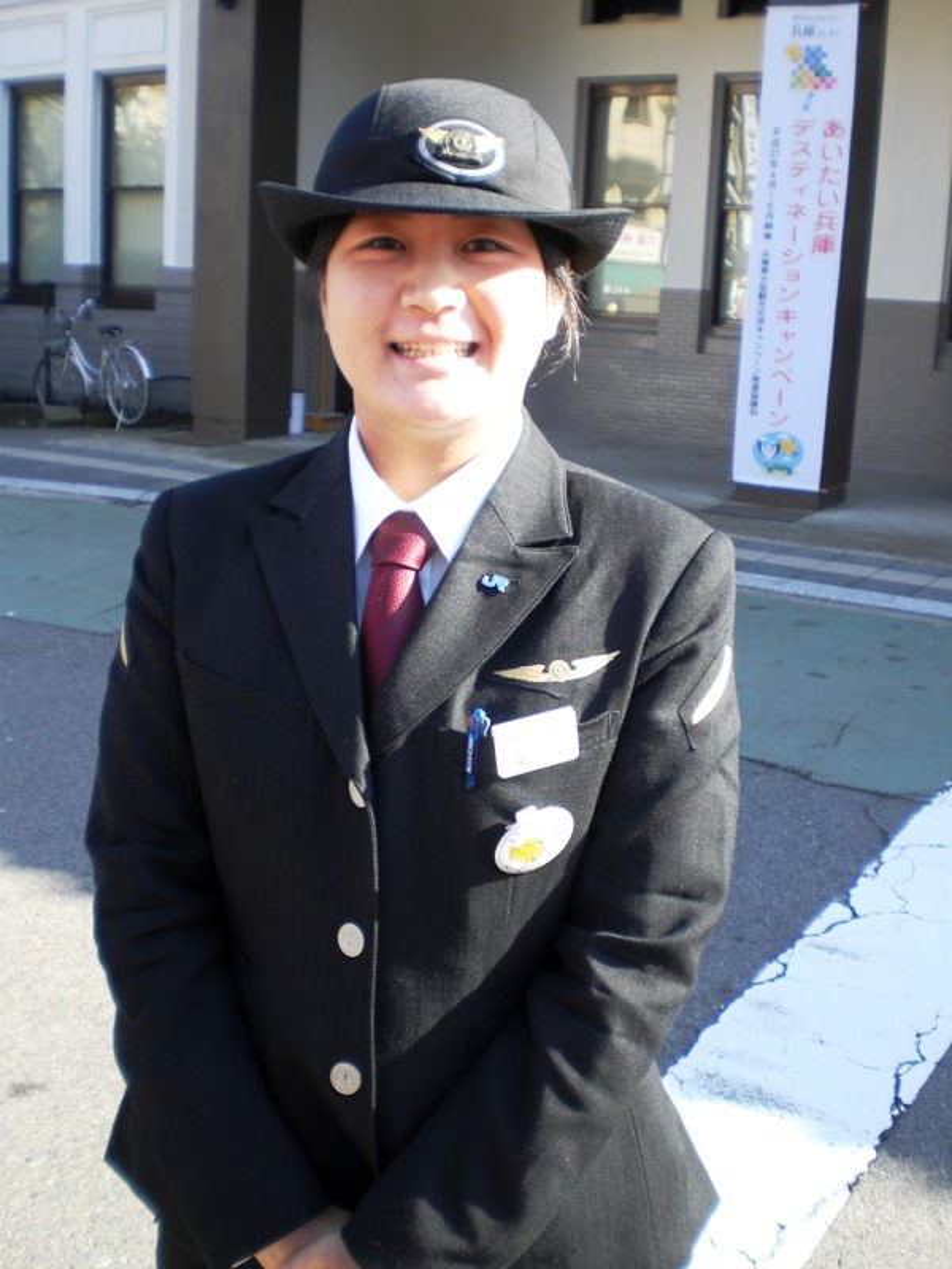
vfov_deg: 49.0
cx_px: 476
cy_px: 634
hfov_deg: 37.7
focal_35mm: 38
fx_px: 1393
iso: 50
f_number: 3.1
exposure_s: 1/125
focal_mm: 6.3
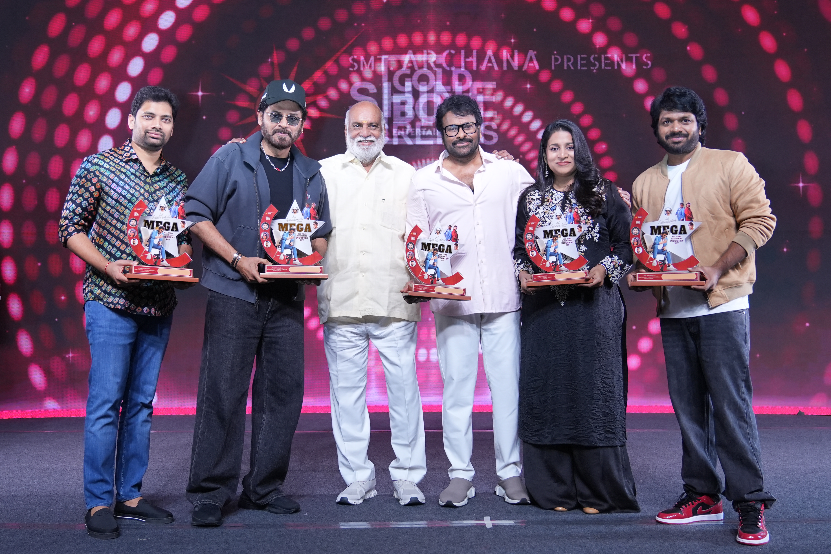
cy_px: 277
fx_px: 923
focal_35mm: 40
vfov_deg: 33.4
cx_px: 416
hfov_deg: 48.5
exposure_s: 1/200
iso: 1250
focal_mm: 27
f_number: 3.2
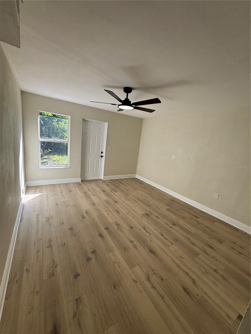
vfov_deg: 102.1
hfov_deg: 85.7
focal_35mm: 14
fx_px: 135
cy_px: 167
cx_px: 126
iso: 40
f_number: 2.2
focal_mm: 2.22
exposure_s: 1/205
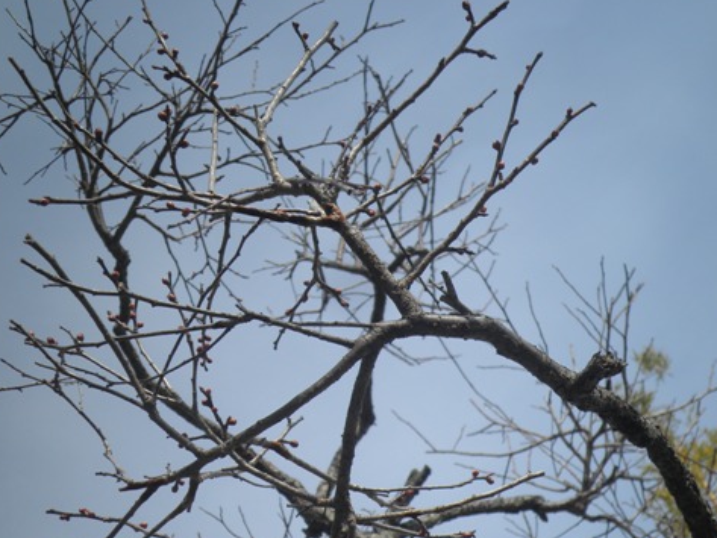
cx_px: 333
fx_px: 1098
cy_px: 282
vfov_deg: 27.5
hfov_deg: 36.1
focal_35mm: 53
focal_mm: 8.3
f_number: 9.6
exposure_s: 1/80
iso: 64
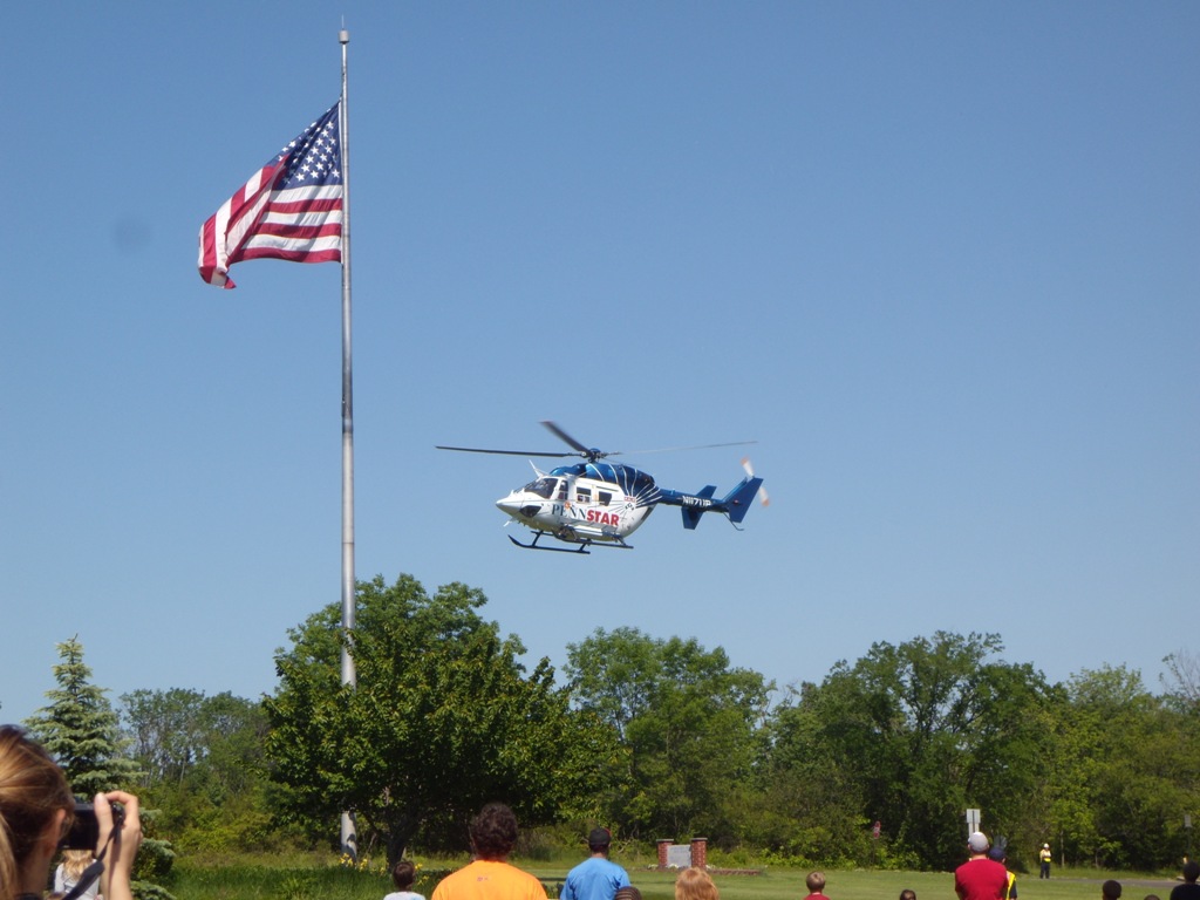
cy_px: 450
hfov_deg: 23.3
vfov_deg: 17.6
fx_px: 2912
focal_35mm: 84
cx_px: 600
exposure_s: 1/640
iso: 100
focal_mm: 17.99
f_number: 5.2
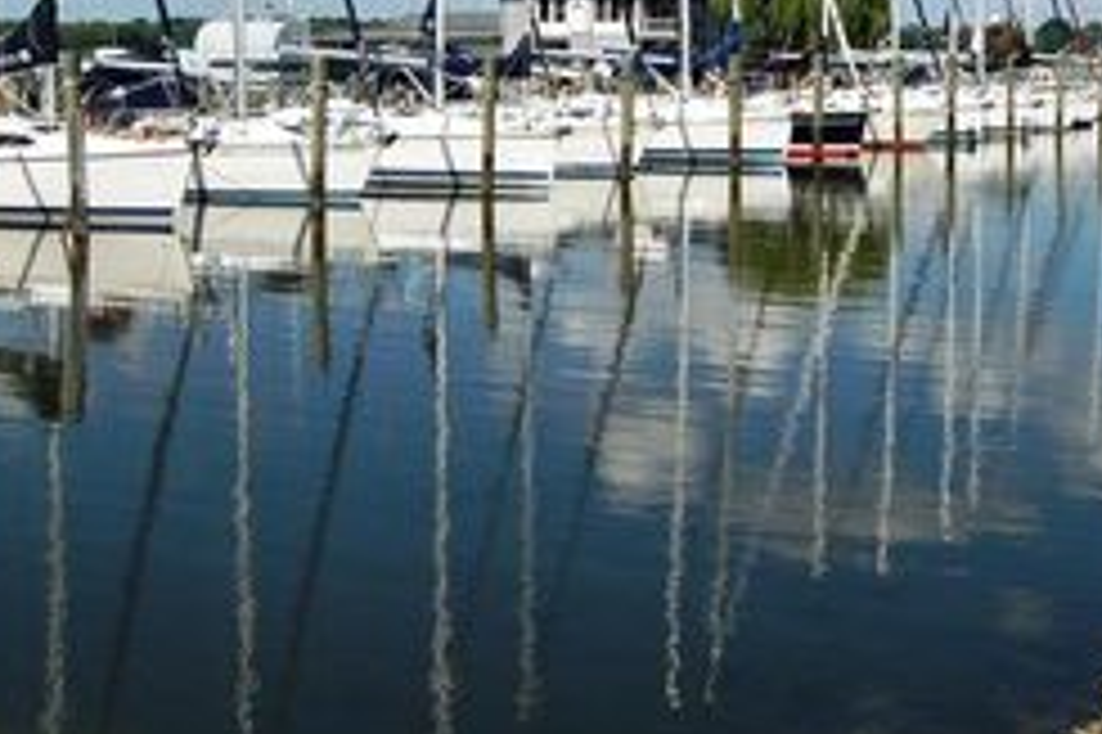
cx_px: 630
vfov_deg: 23.9
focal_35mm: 55
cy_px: 65
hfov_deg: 36.2
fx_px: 1682
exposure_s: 1/400
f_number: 10
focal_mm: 18
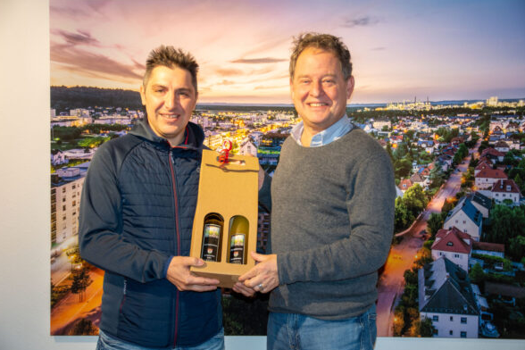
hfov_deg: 40.3
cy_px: 178
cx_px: 263
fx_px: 715
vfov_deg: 27.5
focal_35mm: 49
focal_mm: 32
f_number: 2.8
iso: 400
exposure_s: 1/125
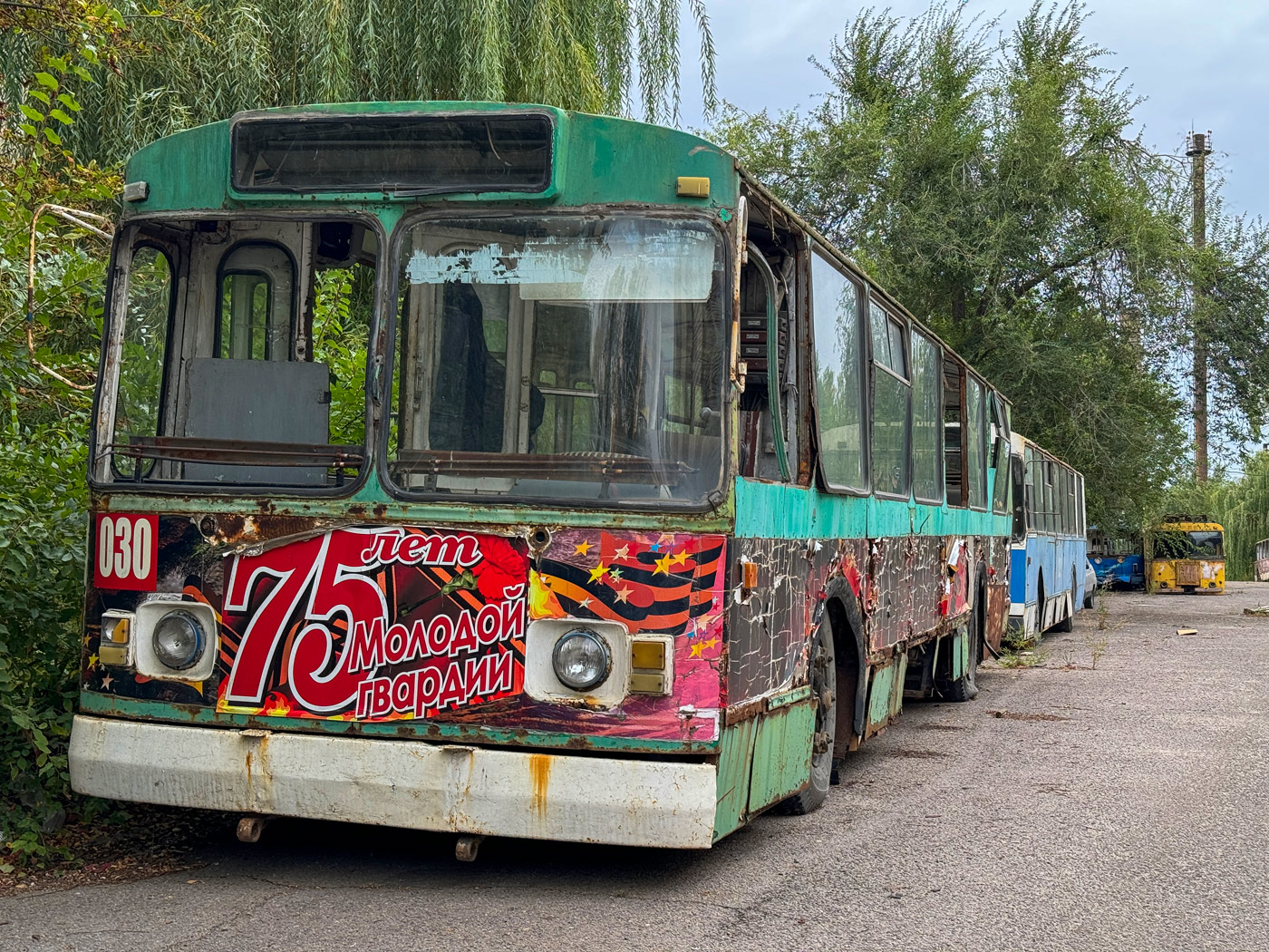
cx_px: 634
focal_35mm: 48
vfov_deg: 30.3
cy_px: 476
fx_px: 1760
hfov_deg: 39.7
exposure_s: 1/331
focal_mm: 6.76
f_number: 1.78
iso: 64
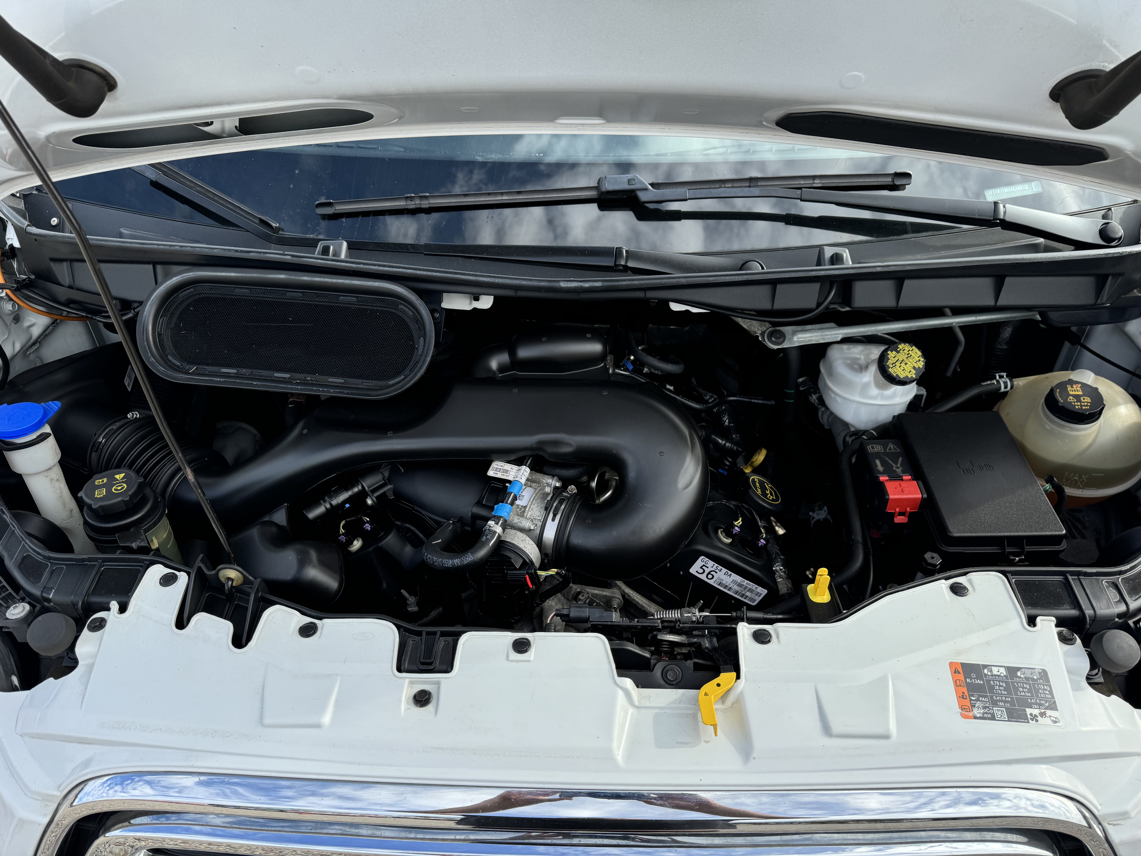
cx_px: 570
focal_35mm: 24
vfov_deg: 56.8
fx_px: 791
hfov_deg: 71.6
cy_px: 428
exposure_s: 1/1131
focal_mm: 6.76
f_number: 1.78
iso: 80
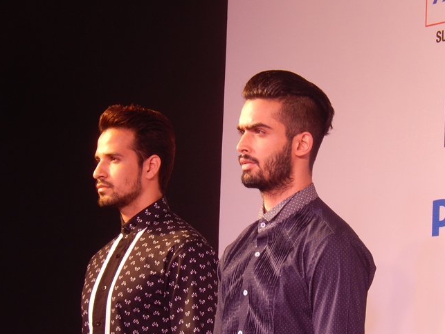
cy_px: 202
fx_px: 2352
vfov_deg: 8.1
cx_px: 263
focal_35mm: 183
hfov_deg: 10.8
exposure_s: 1/30
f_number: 5.6
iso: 220
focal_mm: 26.4
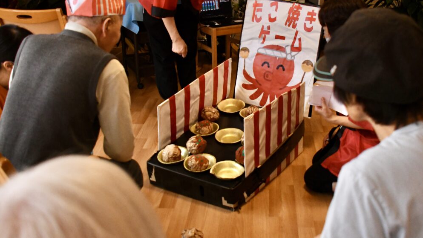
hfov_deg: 52.8
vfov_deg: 31.1
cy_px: 103
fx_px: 426
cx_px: 213
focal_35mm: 38
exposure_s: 1/2000
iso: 3200
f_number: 3.8
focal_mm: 24
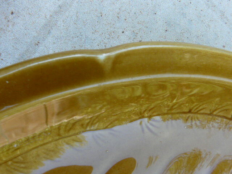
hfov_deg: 63.4
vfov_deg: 49.7
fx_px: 188
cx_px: 116
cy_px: 87
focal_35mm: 28
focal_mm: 4.6
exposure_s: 1/30
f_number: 8
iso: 200
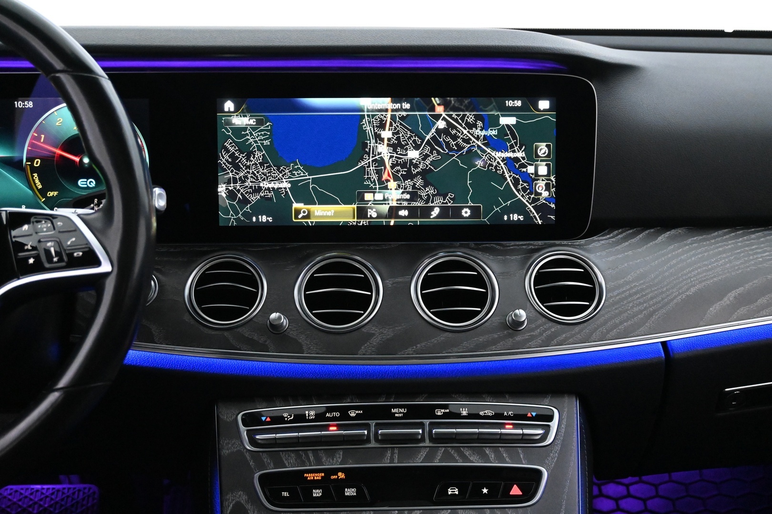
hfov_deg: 40.0
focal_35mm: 50
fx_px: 1061
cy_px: 257
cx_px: 386
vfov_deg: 27.3
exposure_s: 1/50
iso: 6400
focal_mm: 33
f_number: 5
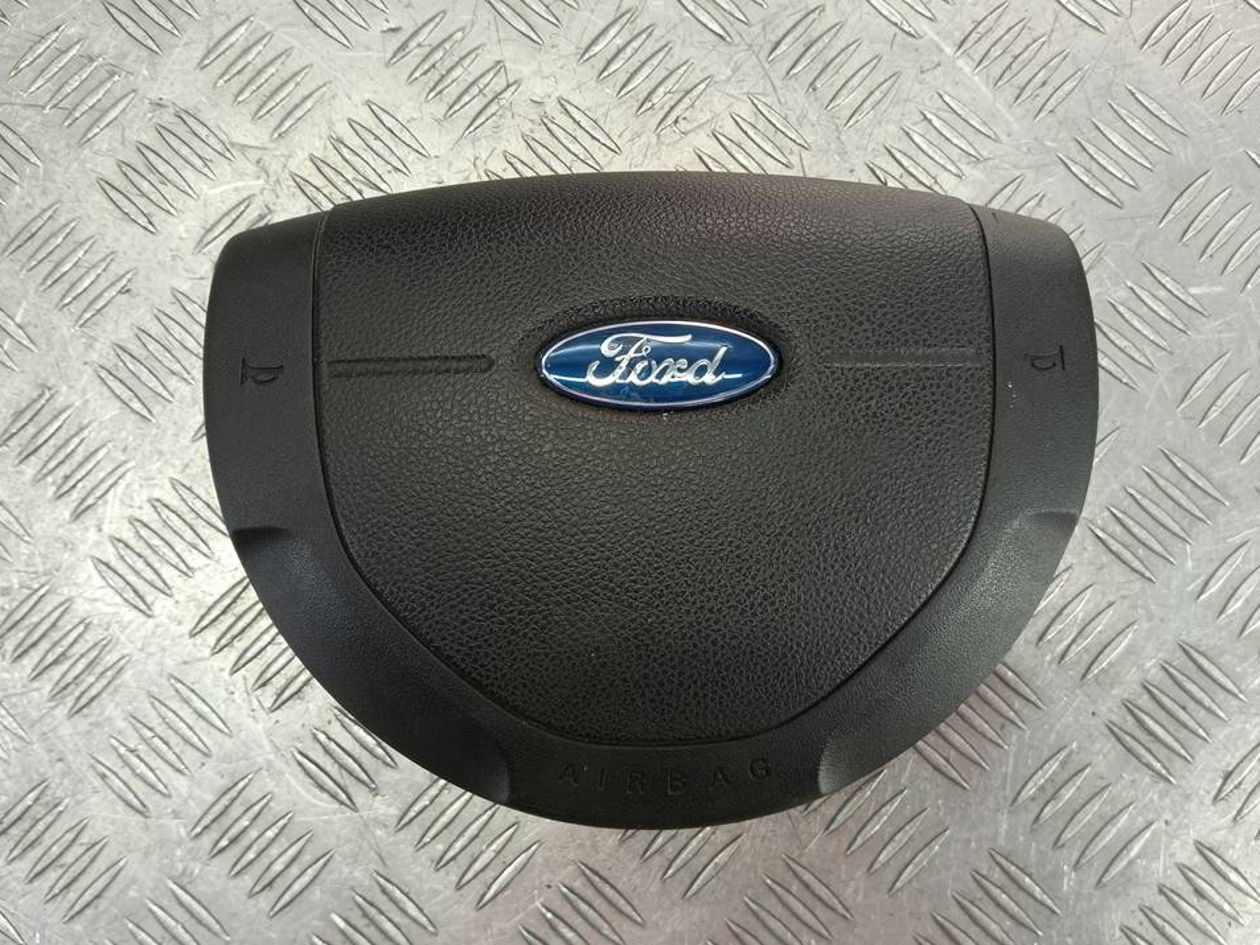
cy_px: 486
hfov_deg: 61.6
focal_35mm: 29
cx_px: 643
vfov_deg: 48.2
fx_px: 1056
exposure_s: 1/50
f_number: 1.6
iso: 111
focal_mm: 4.11
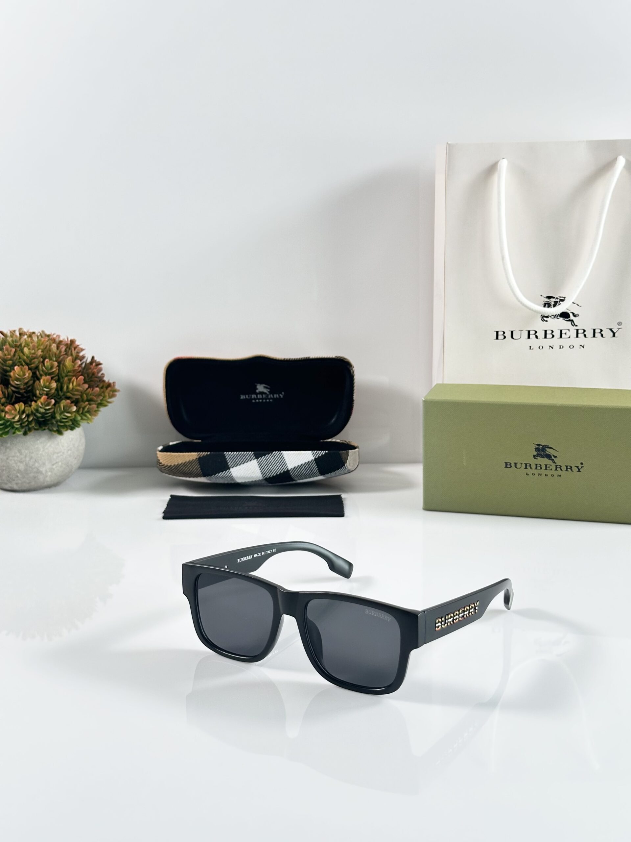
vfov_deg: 39.7
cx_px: 316
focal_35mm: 48
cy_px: 421
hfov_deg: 30.3
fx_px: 1167
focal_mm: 6.86
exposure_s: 1/100
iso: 80
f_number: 1.78
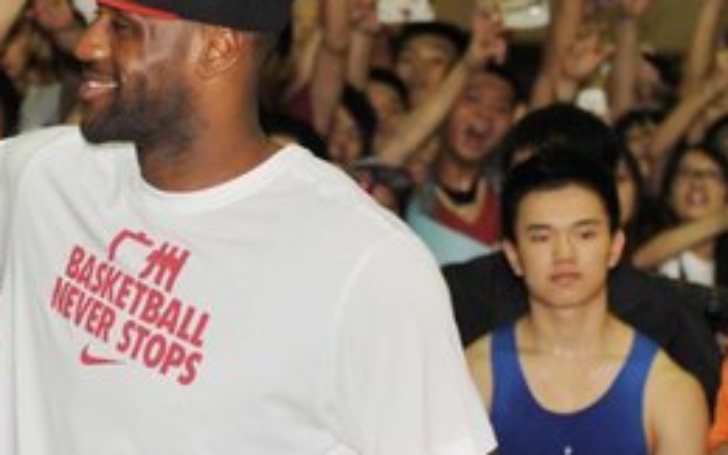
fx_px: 3274
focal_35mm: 165
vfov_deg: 7.9
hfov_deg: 12.5
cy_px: 362
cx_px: 0
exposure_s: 1/400
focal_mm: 70
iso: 800
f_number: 3.2
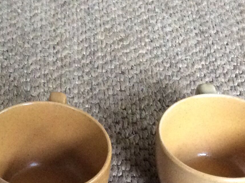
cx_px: 128
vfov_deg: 14.4
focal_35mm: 97
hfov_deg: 20.3
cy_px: 258
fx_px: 686
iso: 250
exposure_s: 1/25
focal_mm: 3.3
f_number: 2.4
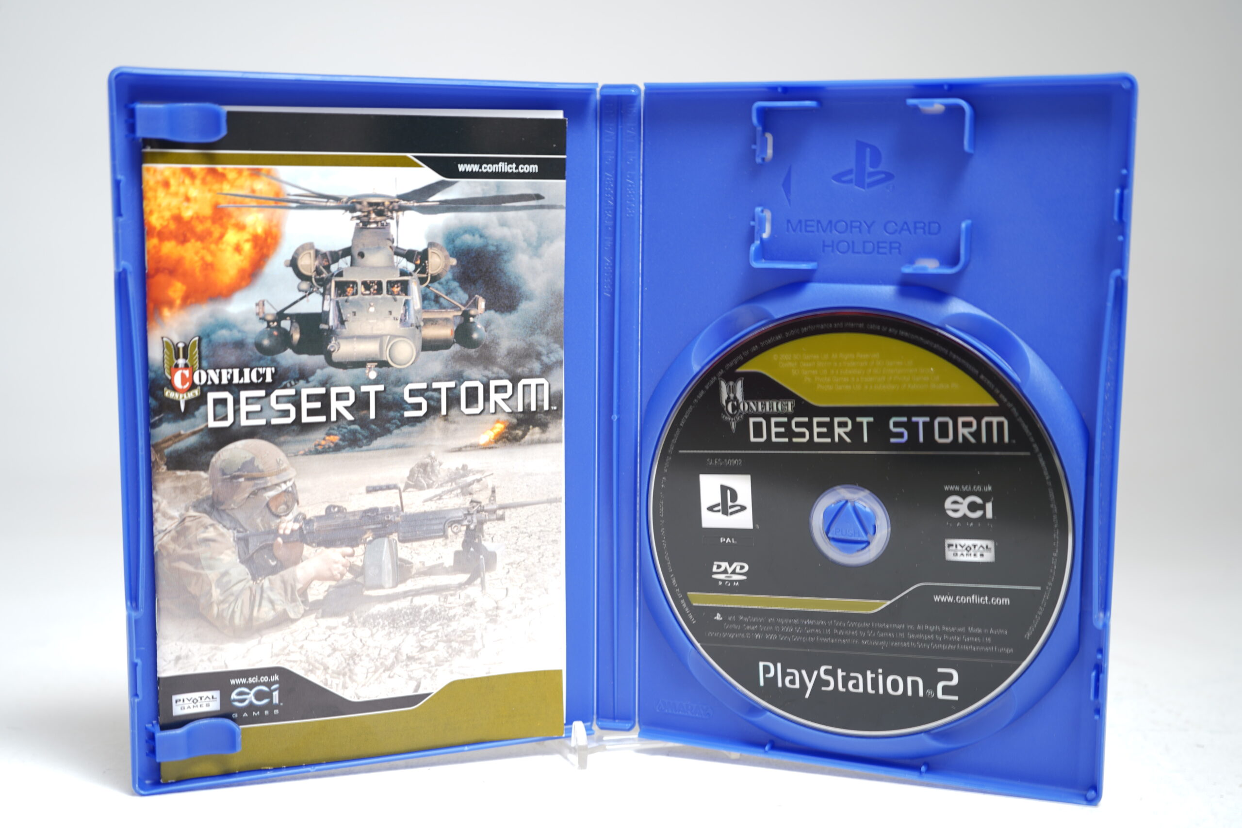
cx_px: 621
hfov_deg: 46.4
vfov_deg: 31.9
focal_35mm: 42
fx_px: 1449
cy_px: 414
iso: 64
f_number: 5.6
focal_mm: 42
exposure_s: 1/2
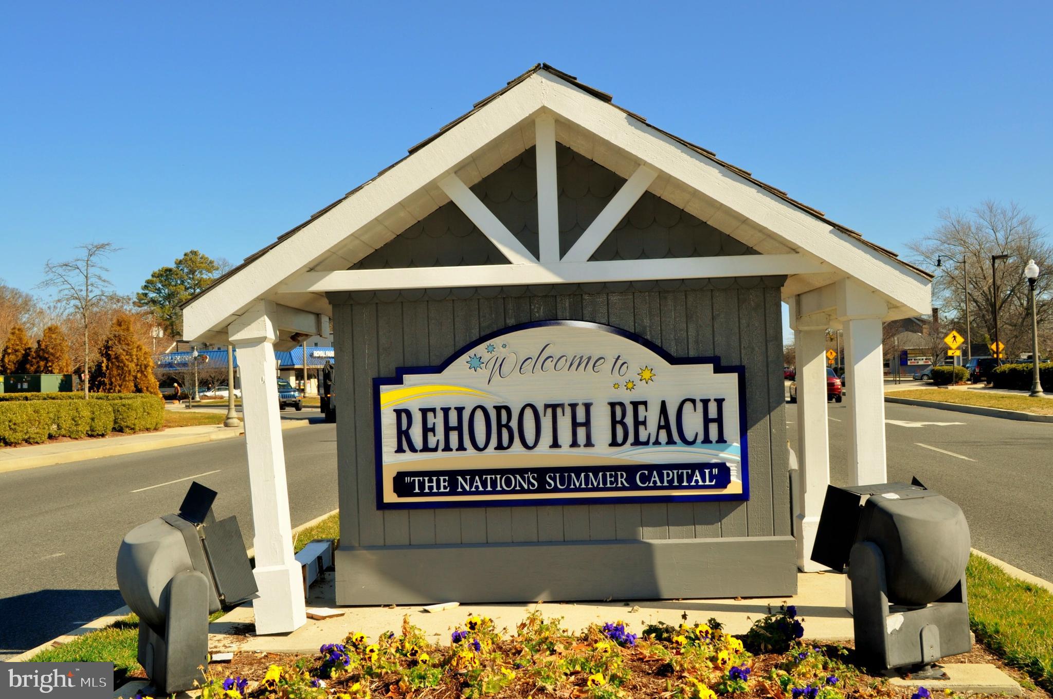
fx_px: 1052
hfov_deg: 53.2
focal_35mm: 36
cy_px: 350
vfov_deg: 36.8
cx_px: 526
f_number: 11
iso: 200
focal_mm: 24
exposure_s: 1/200
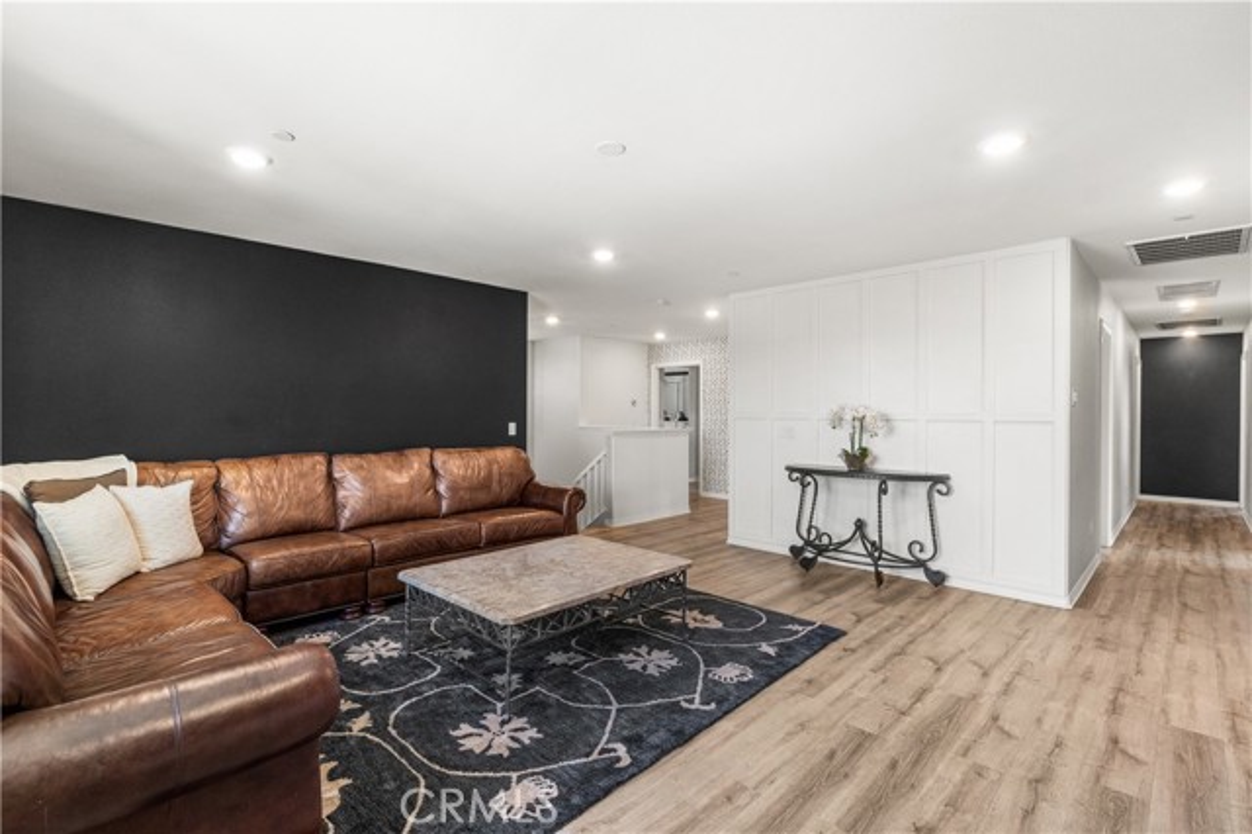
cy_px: 417
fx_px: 521
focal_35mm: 15
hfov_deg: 100.4
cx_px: 626
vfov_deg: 77.3
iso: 320
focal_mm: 10
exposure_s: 1/5
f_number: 8
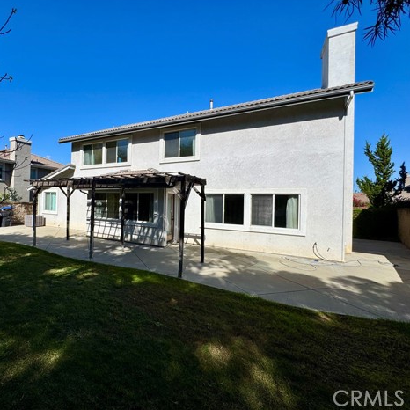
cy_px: 200
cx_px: 137
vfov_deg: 84.0
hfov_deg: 81.2
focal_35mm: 17
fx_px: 228
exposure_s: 1/3906
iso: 50
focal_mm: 2.22
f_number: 2.2
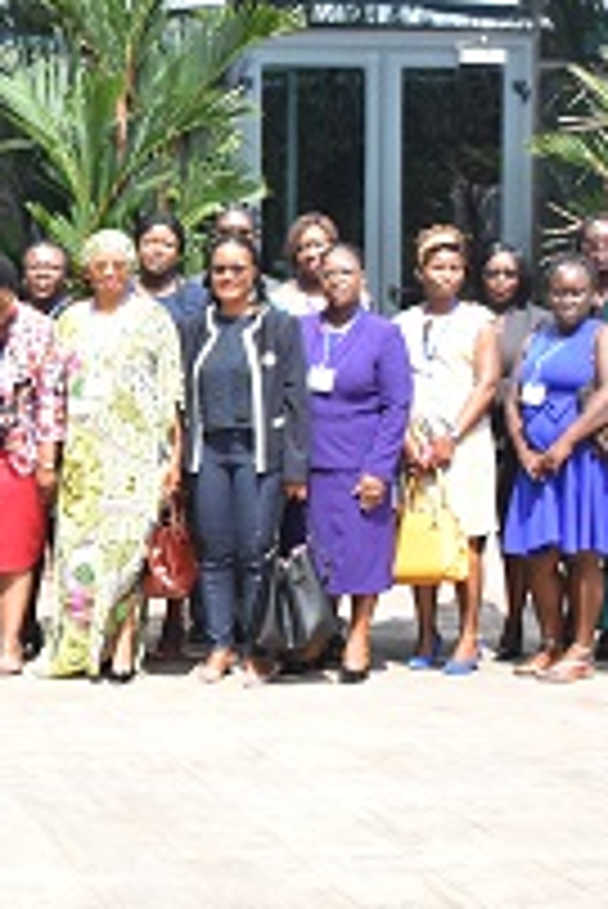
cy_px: 468
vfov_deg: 22.9
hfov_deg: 14.7
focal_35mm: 89
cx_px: -171
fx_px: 2251
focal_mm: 20
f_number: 8
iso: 200
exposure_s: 1/500
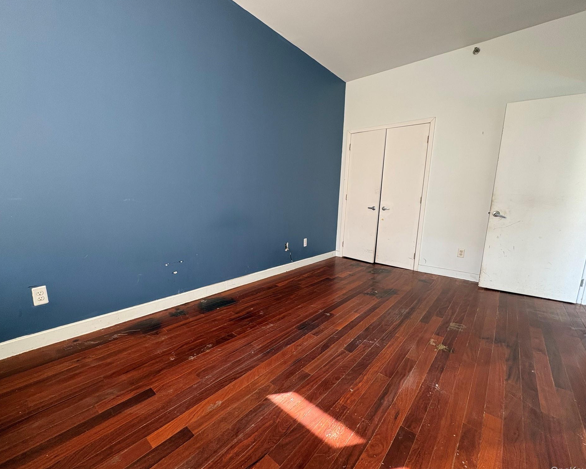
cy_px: 237
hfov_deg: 96.8
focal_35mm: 15
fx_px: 260
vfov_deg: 84.0
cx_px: 293
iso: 125
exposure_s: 1/99
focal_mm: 2.22
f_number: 2.2
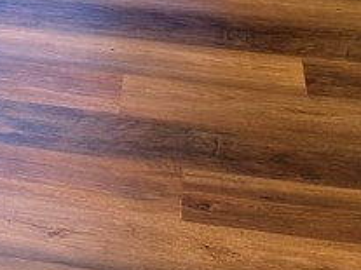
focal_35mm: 119
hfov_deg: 15.5
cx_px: -152
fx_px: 1240
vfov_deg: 11.5
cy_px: -223
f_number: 1.78
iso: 320
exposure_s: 1/60
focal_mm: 6.76
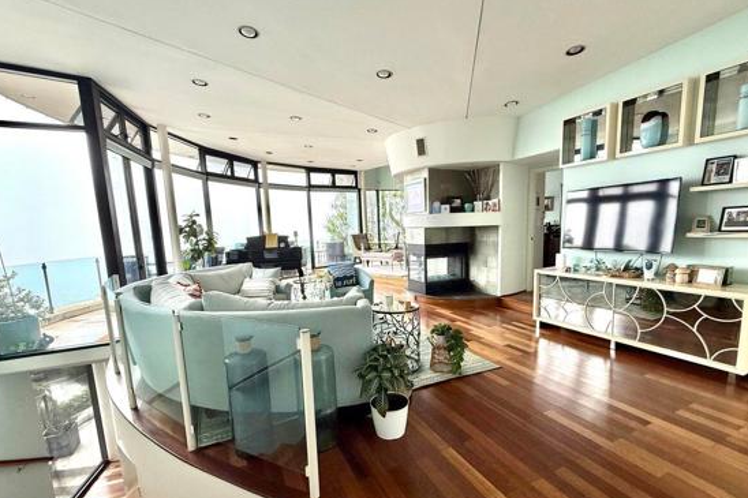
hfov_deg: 93.3
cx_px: 386
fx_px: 353
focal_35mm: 17
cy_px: 278
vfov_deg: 70.2
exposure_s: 1/99
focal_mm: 2.22
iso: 125
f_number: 2.2
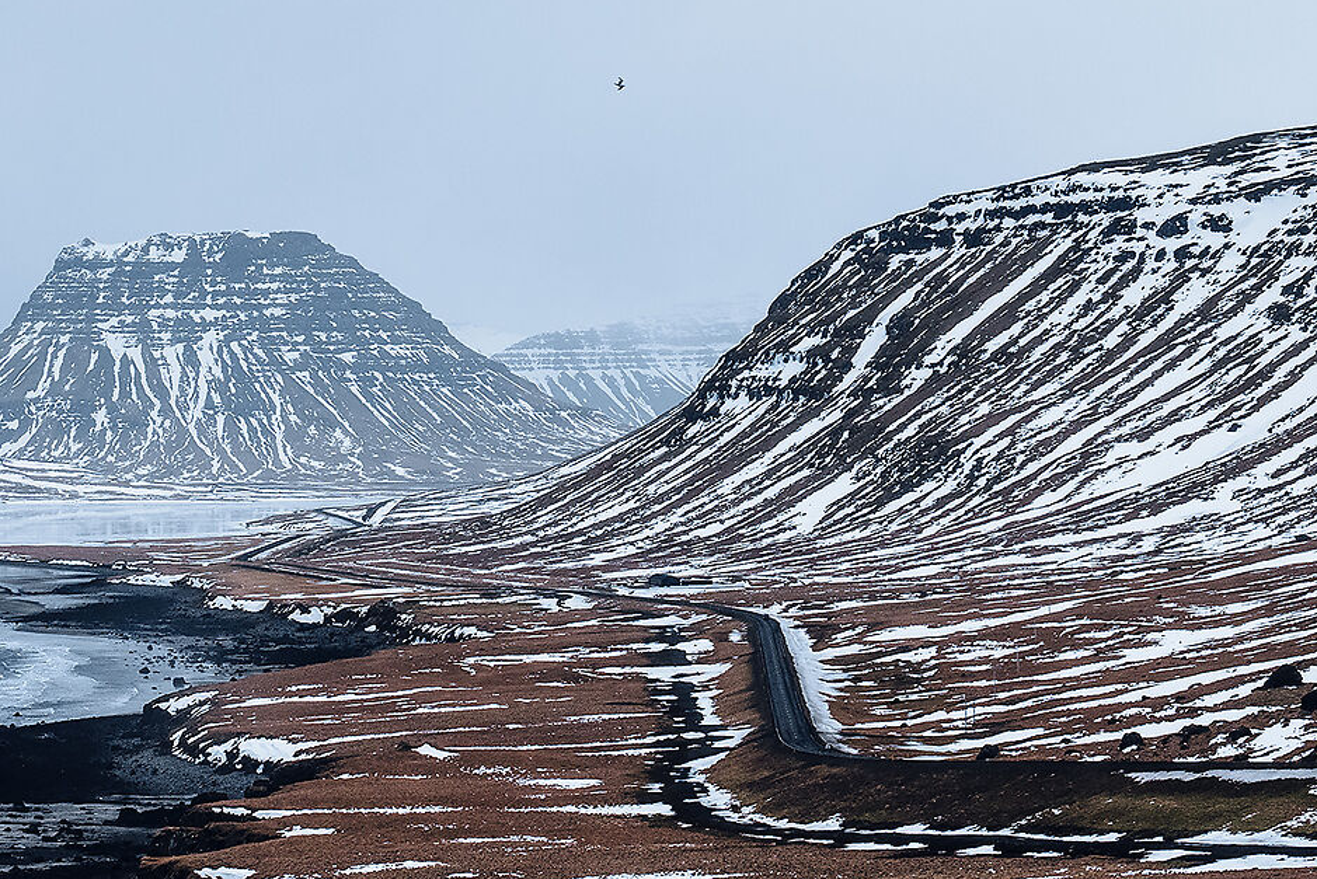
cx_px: 191
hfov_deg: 17.6
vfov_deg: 11.9
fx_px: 4209
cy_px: 523
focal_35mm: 115
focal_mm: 45
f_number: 5.6
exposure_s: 1/200
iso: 400
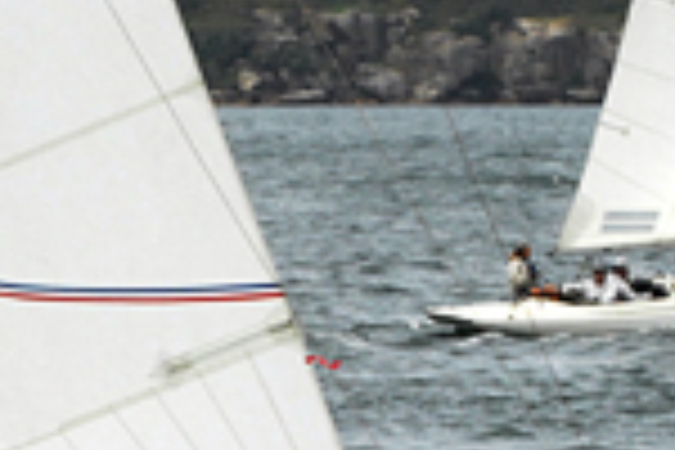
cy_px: 565
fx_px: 14568
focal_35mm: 777
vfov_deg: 1.8
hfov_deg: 2.7
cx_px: 392
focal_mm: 130
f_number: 8.5
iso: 400
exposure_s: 1/800
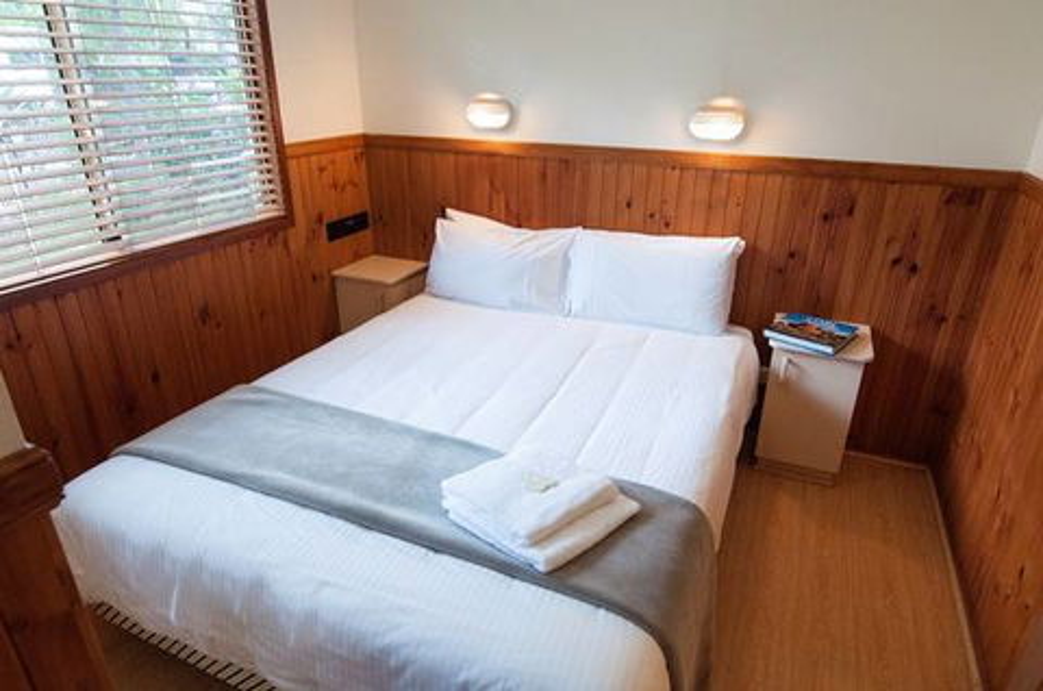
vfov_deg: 59.3
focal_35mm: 21
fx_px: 607
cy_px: 346
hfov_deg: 81.3
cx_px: 522
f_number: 5.6
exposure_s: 1/125
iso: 1600
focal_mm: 14
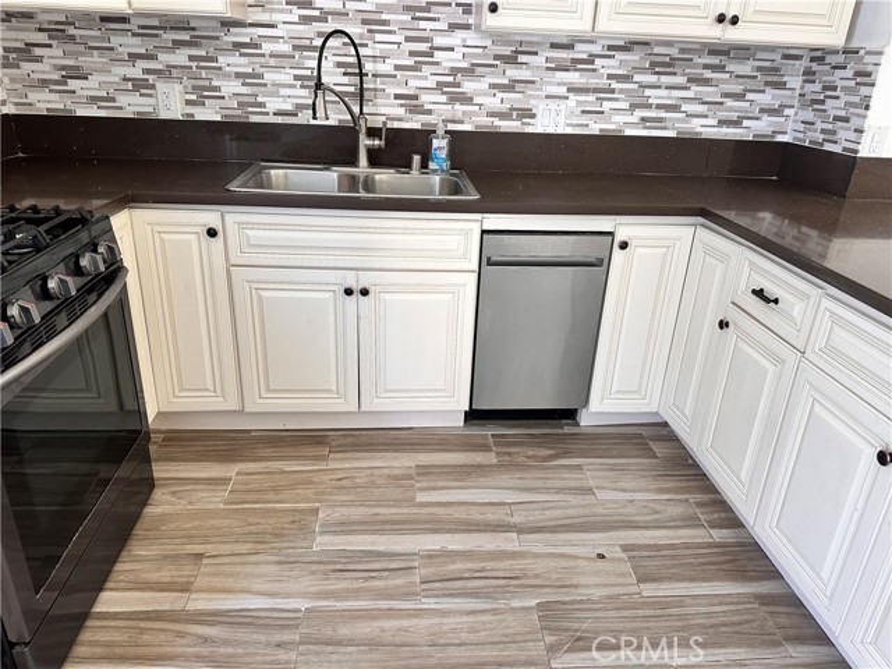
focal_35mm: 24
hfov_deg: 71.6
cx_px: 446
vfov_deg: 56.8
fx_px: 618
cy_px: 334
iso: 250
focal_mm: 6.86
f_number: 1.78
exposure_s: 1/110
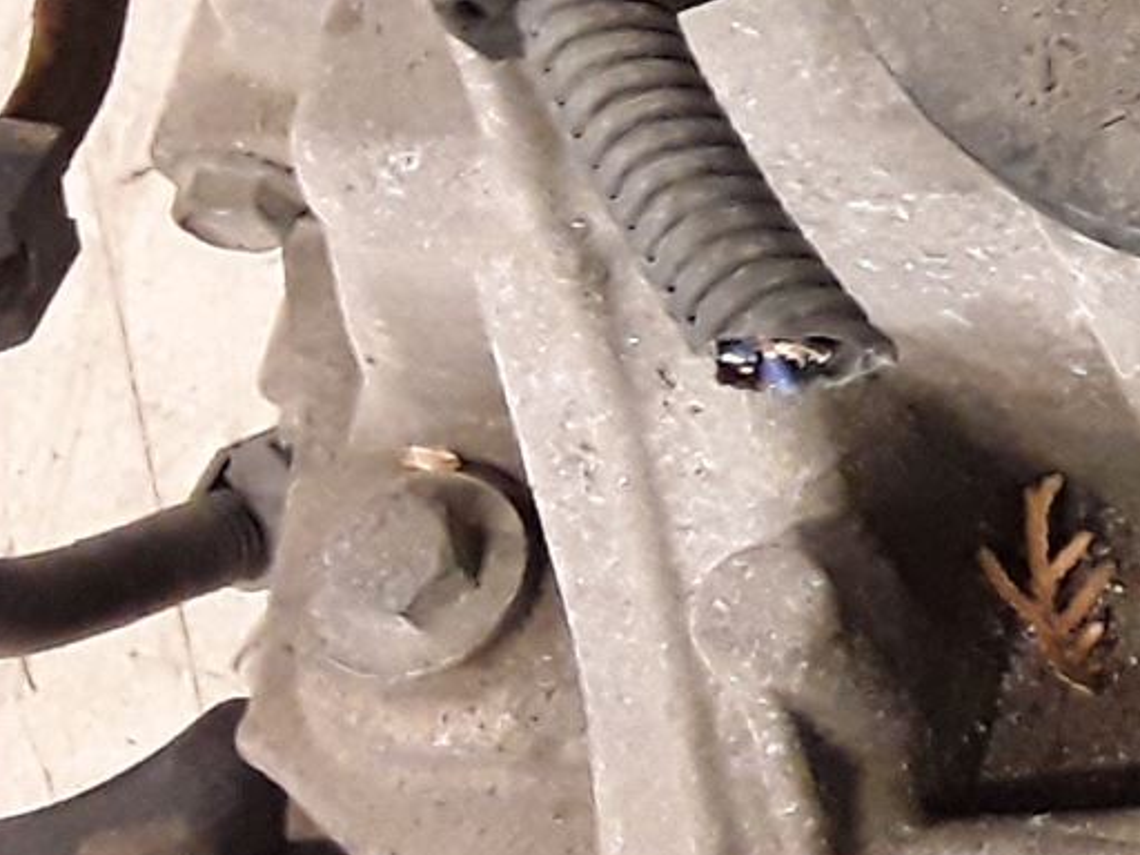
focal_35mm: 112
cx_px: 2262
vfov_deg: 13.2
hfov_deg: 14.6
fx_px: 3688
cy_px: 176
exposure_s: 1/33
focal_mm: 2.91
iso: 200
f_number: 1.9
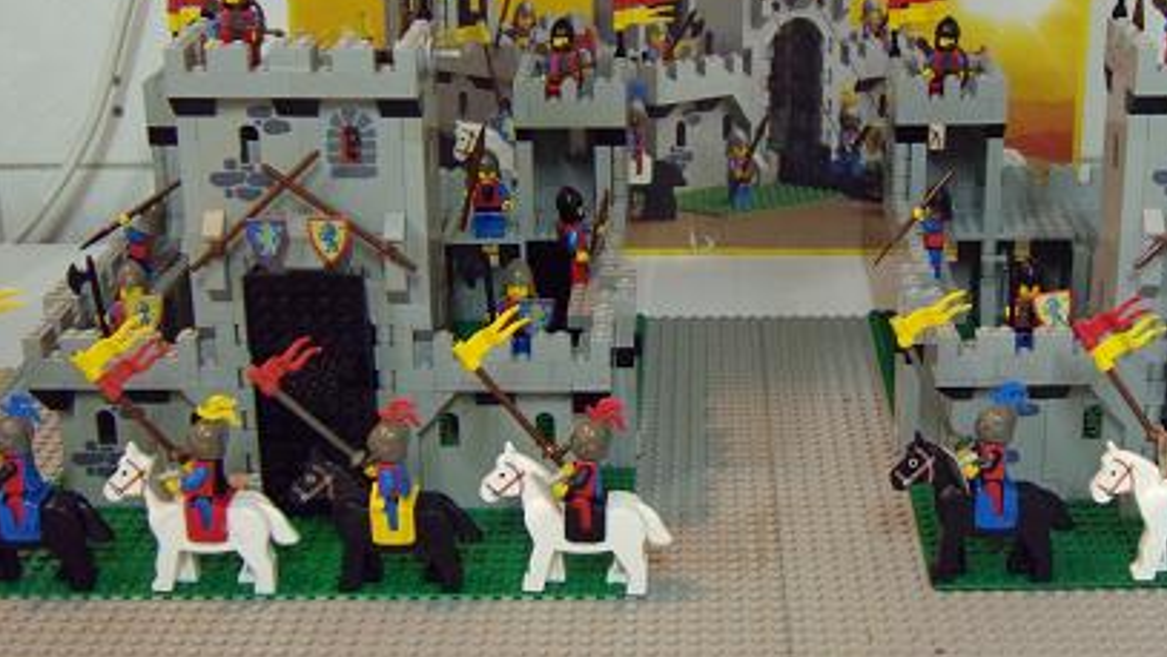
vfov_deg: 21.4
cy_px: 290
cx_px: 744
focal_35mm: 56
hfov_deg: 37.0
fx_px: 1733
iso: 400
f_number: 3.4
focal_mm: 8.5
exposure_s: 1/8
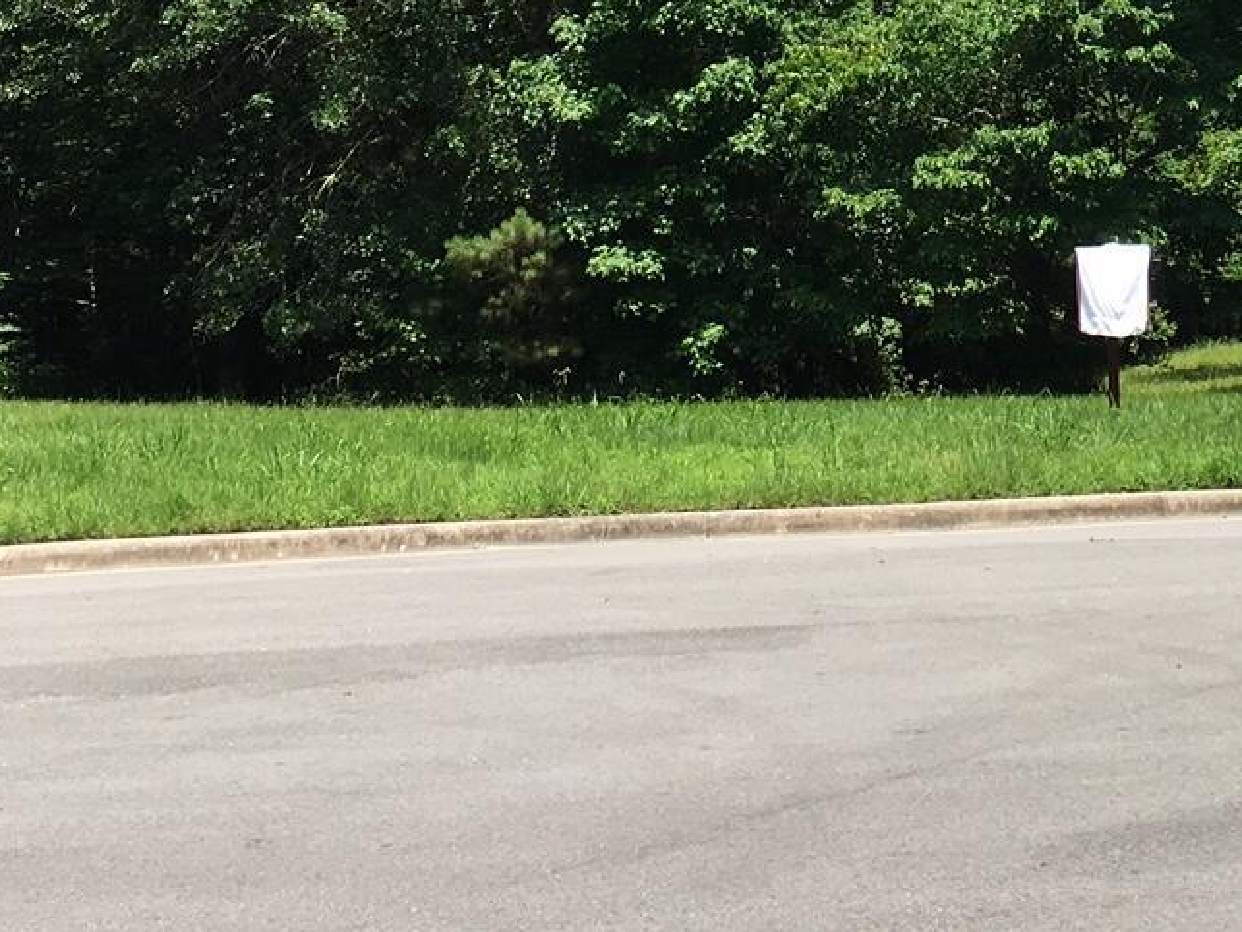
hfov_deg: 21.2
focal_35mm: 91
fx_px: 3266
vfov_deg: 15.0
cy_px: -497
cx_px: 1043
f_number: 2.2
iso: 25
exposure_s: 1/962
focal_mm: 4.15
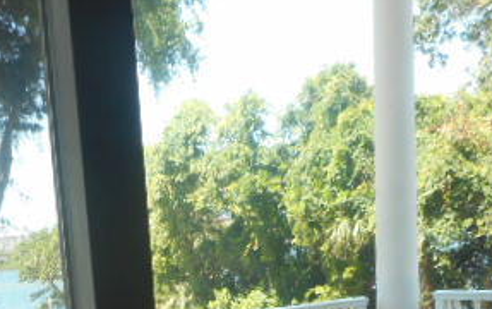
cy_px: 407
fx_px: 792
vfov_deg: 20.1
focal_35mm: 59
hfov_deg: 33.9
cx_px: 129
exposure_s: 1/80
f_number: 3.7
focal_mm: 4.5
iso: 80
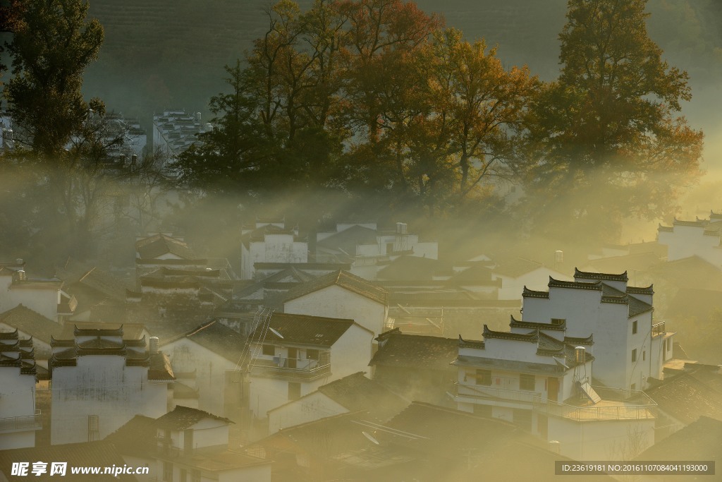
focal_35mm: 150
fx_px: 3009
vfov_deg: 9.2
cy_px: 241
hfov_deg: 13.7
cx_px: 361
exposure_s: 1/100
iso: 100
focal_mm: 150
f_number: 10
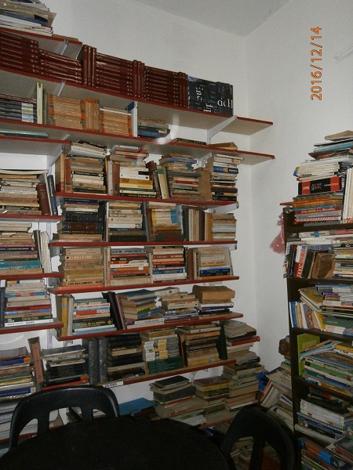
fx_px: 354
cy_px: 235
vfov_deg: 67.3
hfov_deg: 53.1
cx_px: 176
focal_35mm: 26
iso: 400
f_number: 2.8
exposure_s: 1/250
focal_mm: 4.7
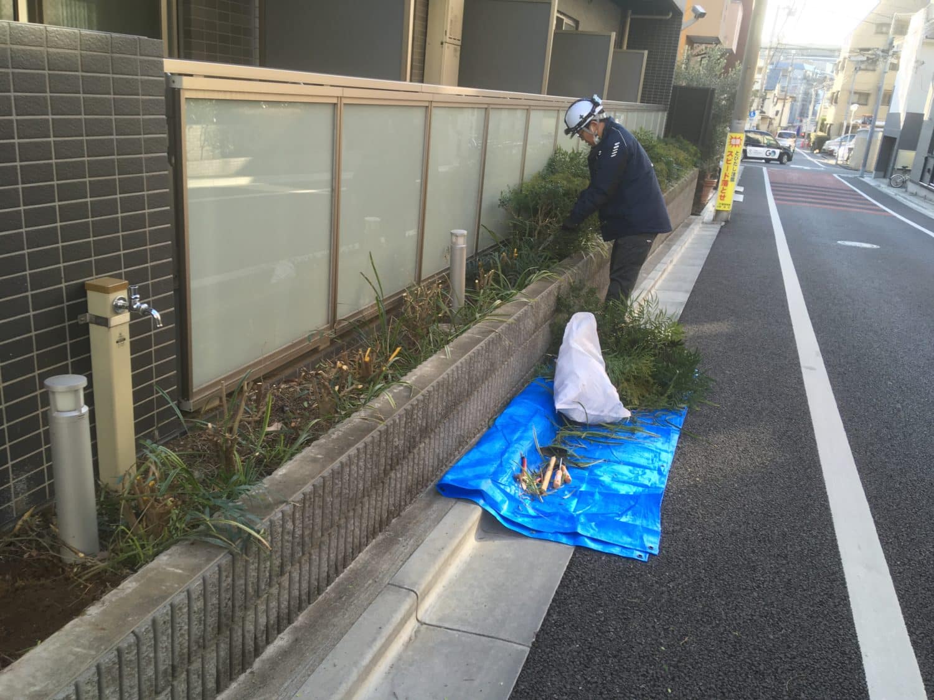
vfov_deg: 48.2
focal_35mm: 29
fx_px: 782
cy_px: 350
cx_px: 467
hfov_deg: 61.7
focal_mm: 4.15
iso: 32
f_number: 2.2
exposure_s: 1/120
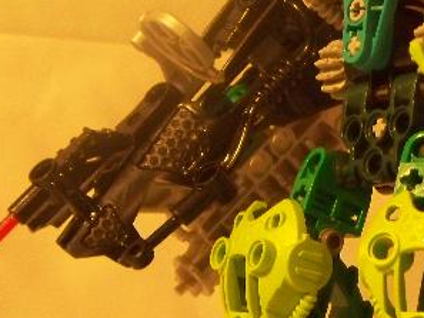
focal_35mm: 176
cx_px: 263
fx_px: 2157
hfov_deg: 11.2
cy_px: 158
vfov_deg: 8.4
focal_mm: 12.89
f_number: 3.1
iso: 320
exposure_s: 1/30
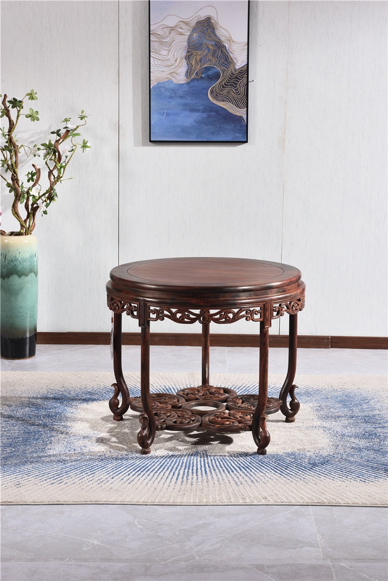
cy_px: 290
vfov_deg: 28.8
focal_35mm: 70
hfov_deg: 19.5
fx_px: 1130
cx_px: 194
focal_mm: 70
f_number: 13
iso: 100
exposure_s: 1/125
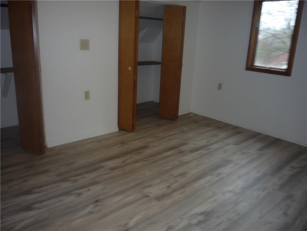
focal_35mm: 30
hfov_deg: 60.0
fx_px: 266
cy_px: 116
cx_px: 154
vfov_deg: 46.8
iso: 125
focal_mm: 5.2
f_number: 3.3
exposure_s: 1/30
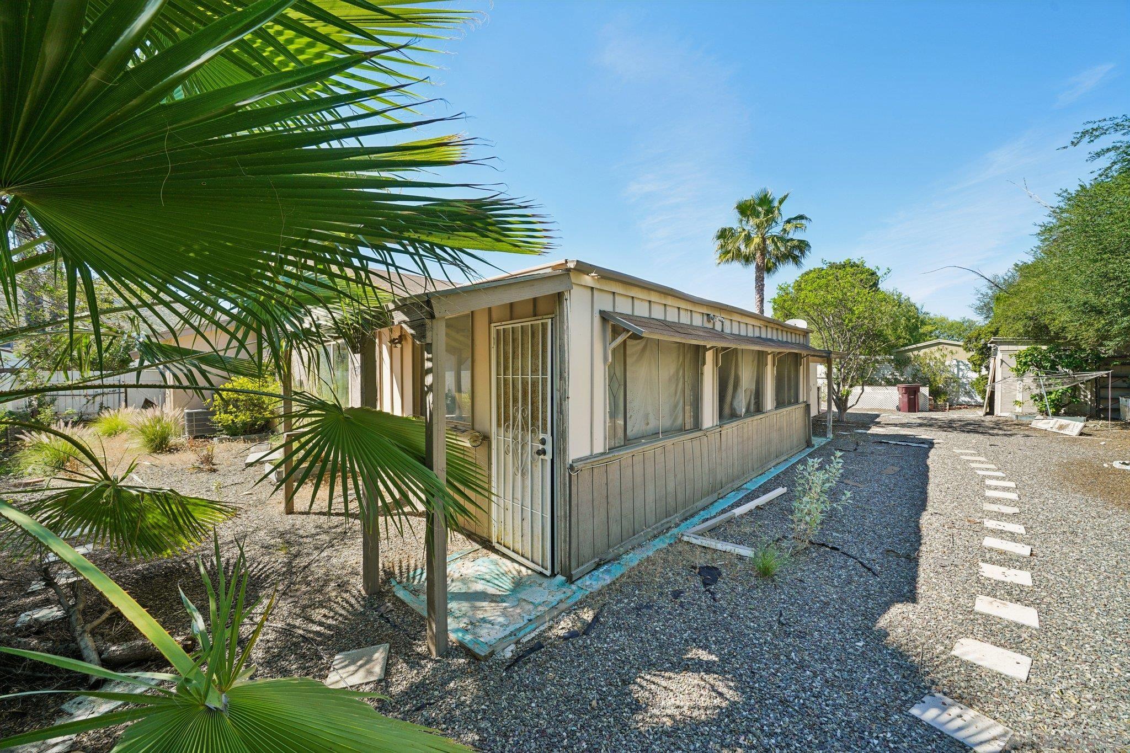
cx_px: 565
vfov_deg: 85.4
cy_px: 376
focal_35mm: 13
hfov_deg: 108.3
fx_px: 408
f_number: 8
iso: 100
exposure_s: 1/80
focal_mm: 13
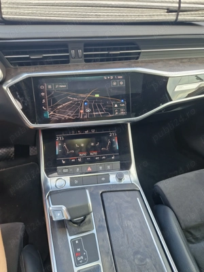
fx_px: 181
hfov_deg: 58.9
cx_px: 102
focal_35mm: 23
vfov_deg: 73.9
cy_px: 136
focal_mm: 5.4
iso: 125
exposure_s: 1/100
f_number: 1.8
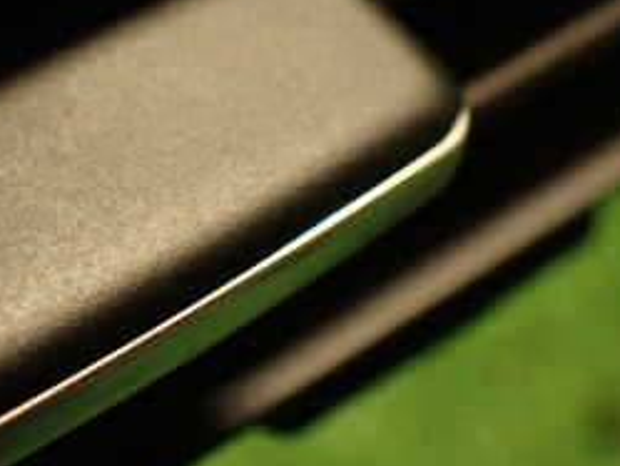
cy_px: 209
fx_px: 1380
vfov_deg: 19.1
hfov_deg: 24.2
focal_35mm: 77
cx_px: 7
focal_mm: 5.79
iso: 640
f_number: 2.4
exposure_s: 1/30
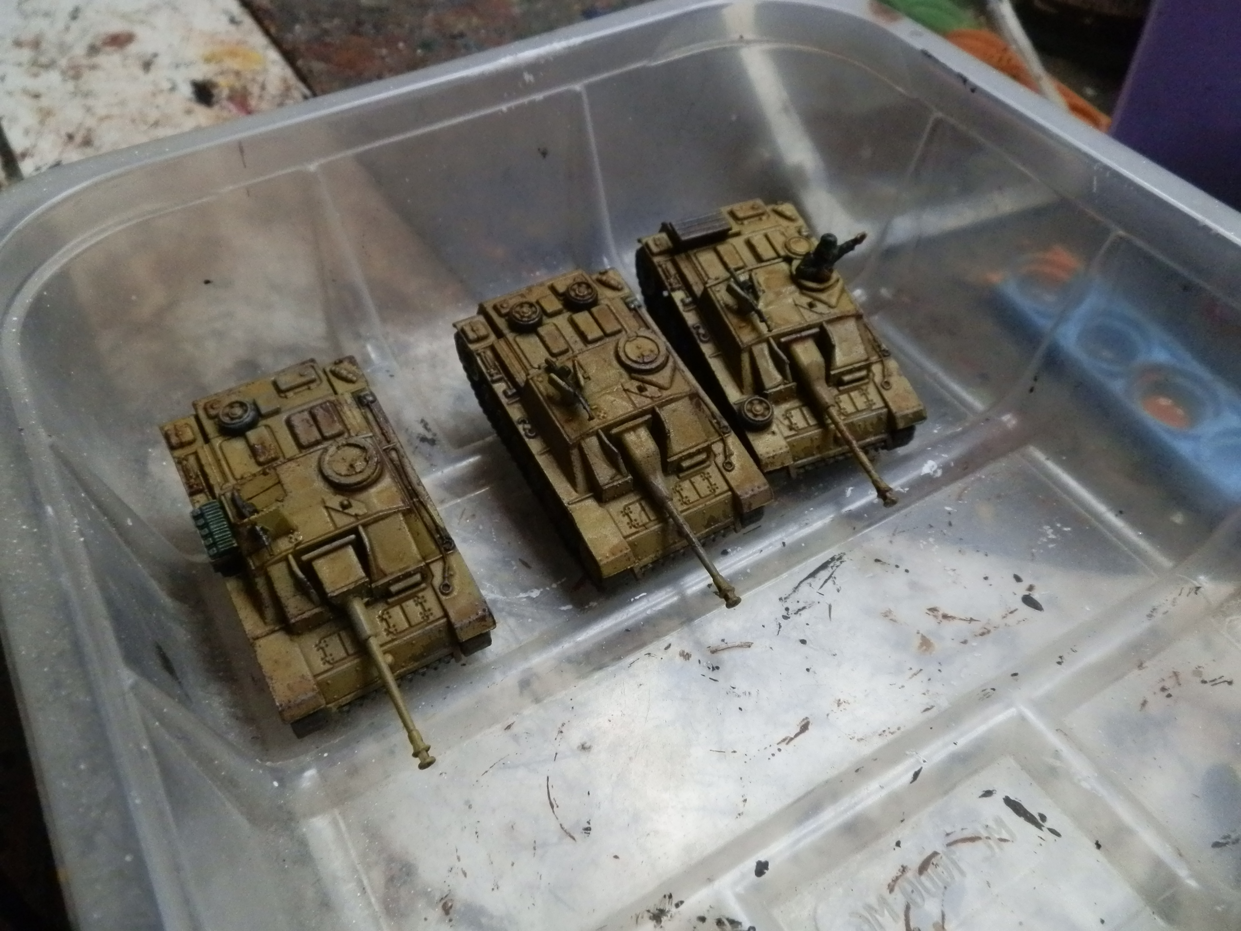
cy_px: 466
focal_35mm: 28
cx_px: 620
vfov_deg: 49.7
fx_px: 1004
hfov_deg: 63.4
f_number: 3.1
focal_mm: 5
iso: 400
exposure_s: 1/200
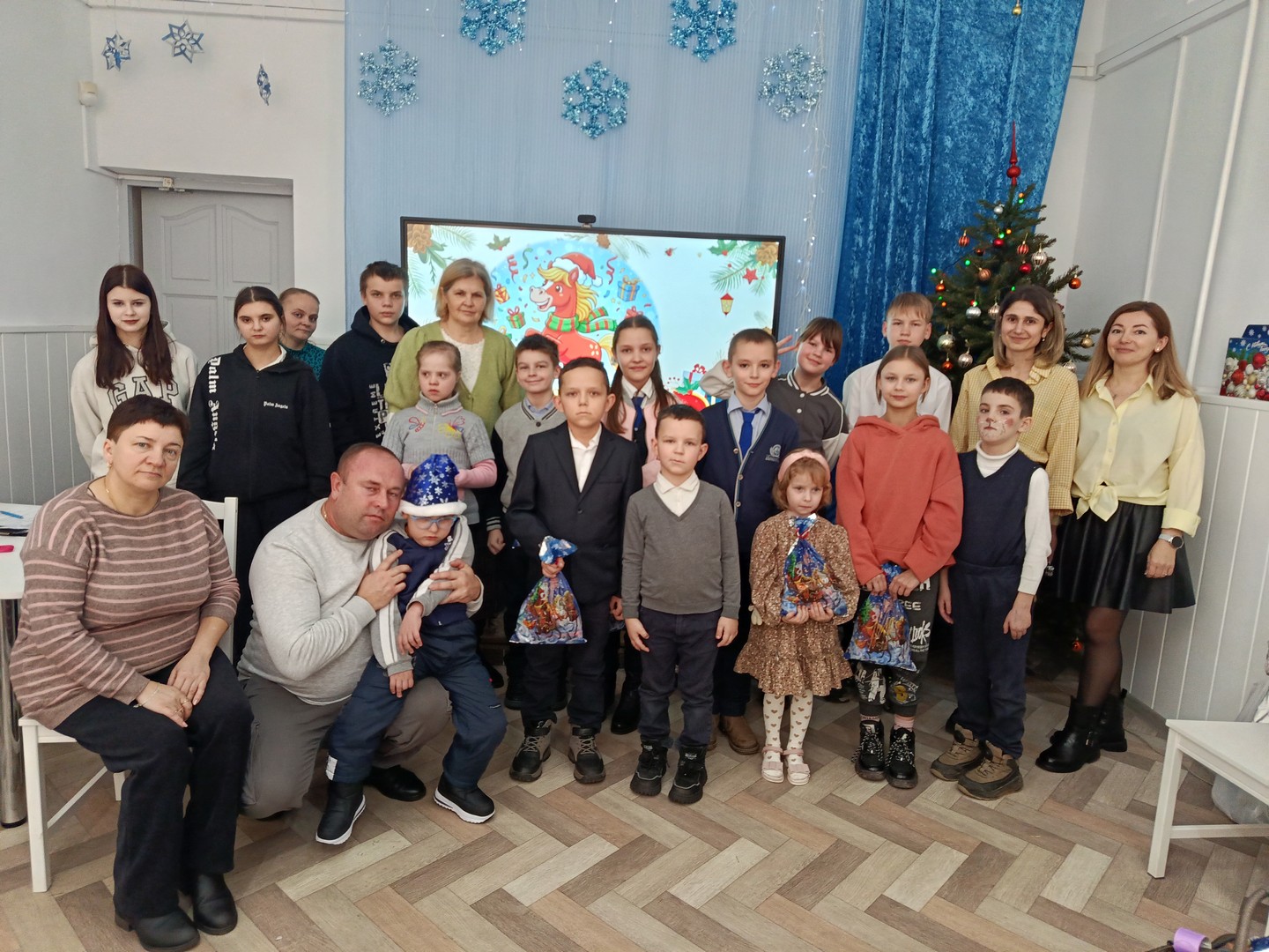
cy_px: 476
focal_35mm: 24
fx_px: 880
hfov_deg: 71.6
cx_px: 634
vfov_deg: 56.8
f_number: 1.7
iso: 588
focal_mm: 5.24
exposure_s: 1/50
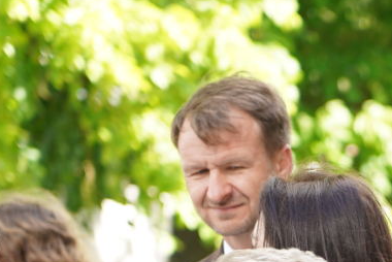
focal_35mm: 359
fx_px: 3912
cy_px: 409
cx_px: 500
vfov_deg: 3.8
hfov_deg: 5.7
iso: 160
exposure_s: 1/100
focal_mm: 105
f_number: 4
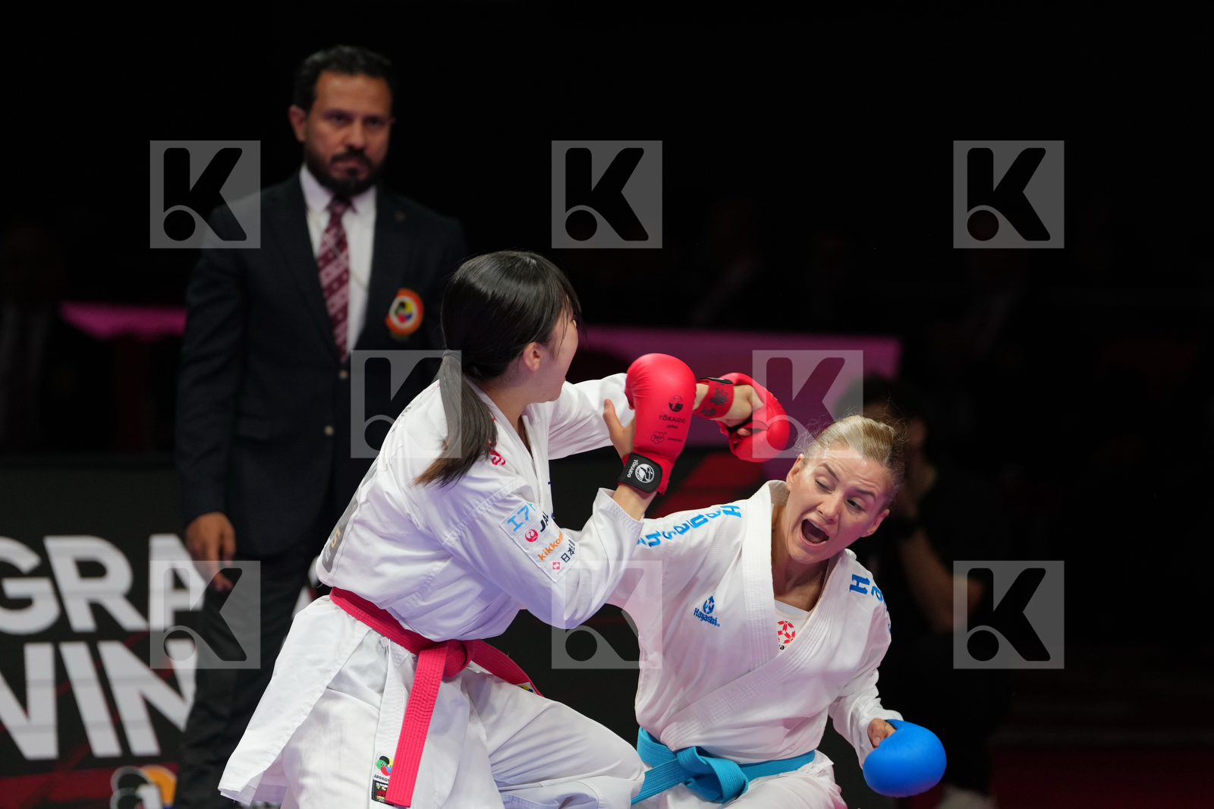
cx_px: 607
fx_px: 10114
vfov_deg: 4.6
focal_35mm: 300
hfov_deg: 6.9
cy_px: 404
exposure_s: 1/1000
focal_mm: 200
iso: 640
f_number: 2.8
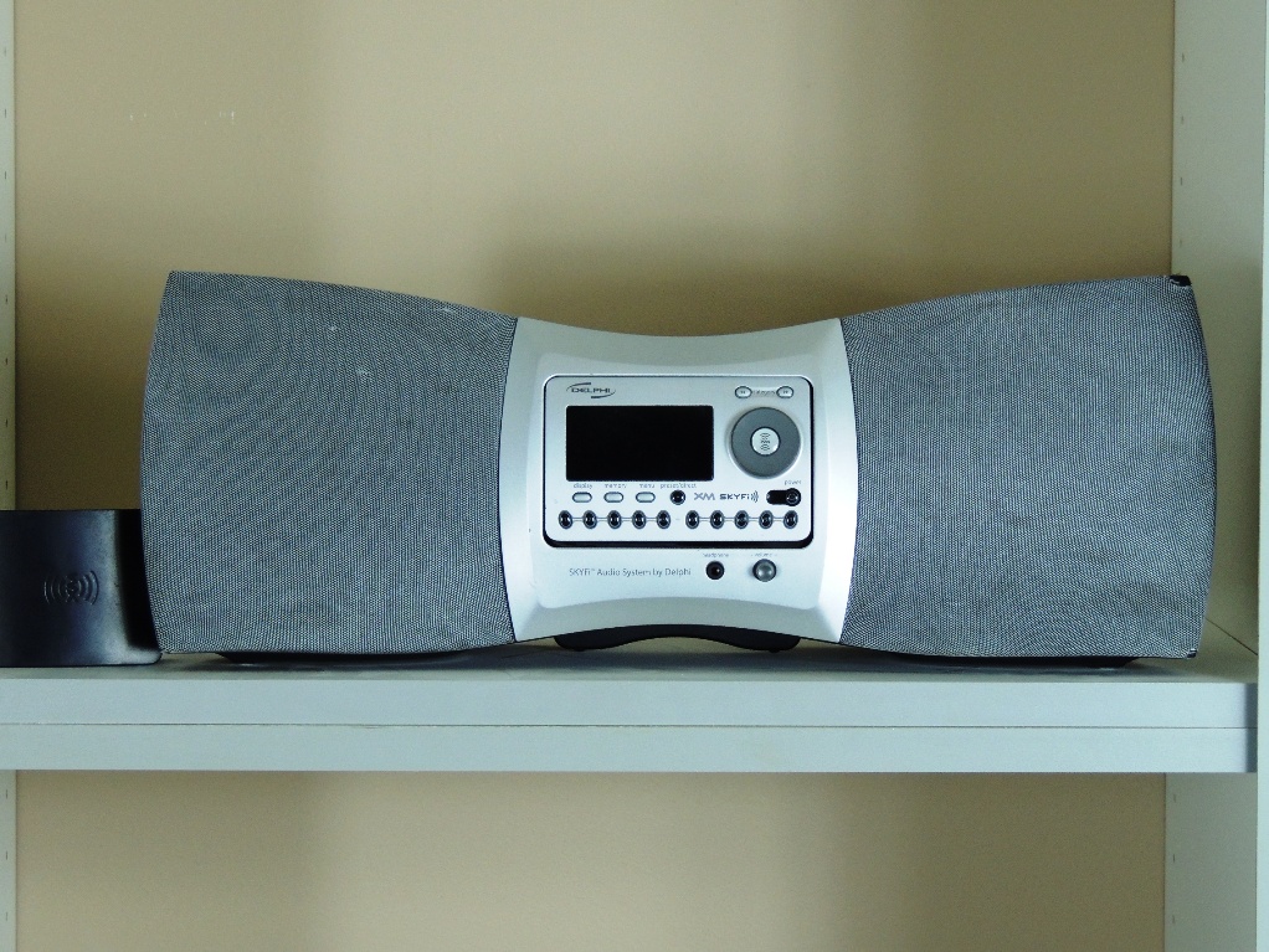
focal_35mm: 135
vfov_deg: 11.0
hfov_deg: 14.6
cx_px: 634
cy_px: 476
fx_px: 4950
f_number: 4.3
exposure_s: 1/50
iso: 400
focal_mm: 24
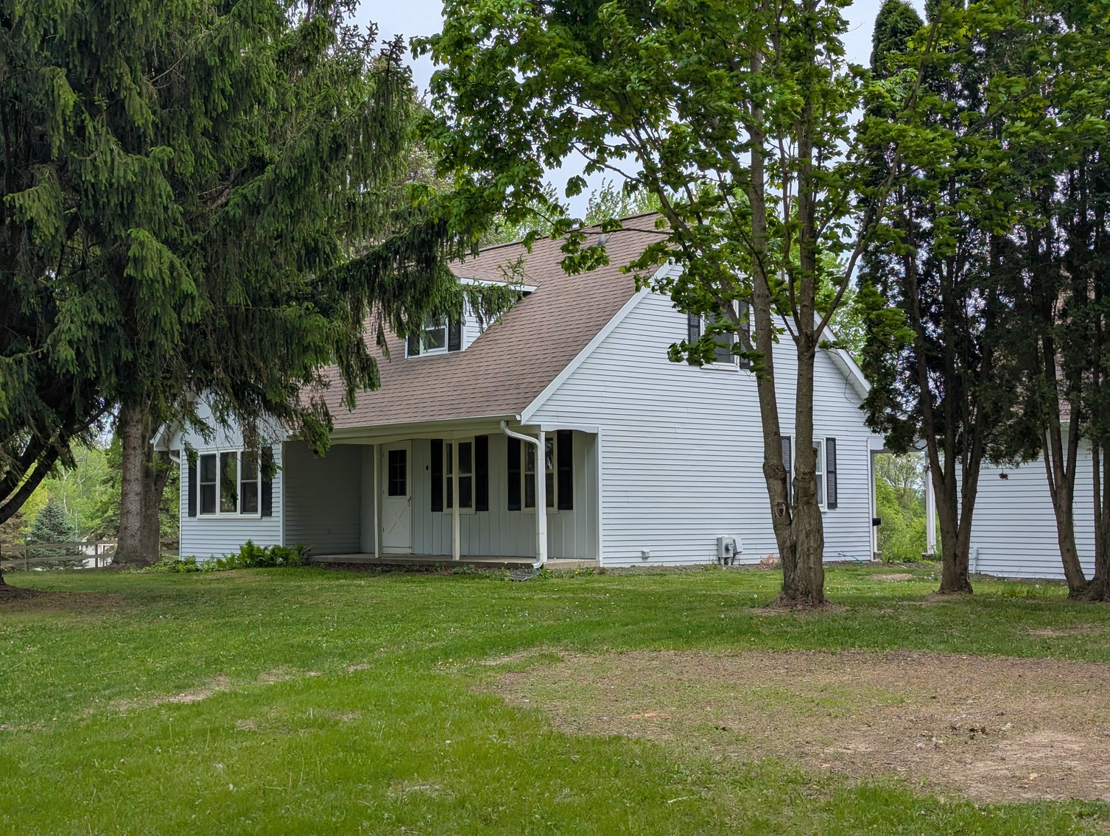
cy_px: 418
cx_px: 555
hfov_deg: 39.6
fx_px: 1542
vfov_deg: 30.3
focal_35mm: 48
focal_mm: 6.81
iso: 44
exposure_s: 1/1689
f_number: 1.85
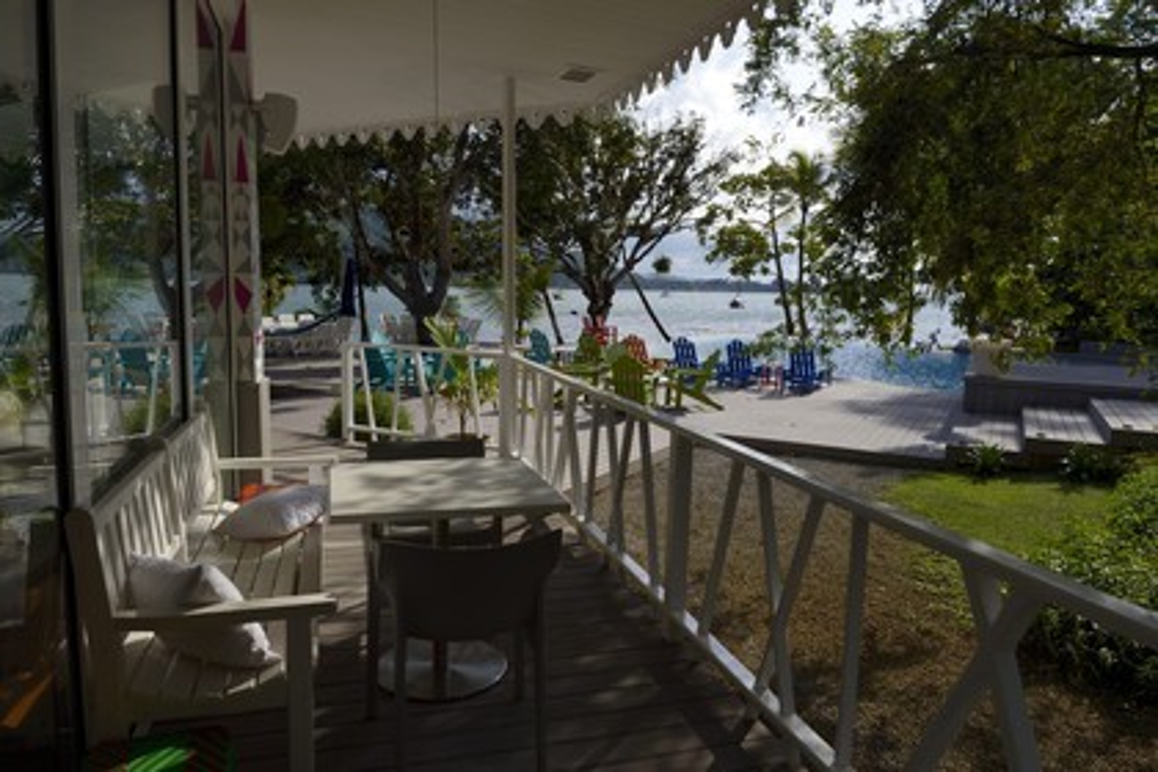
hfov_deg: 73.7
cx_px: 579
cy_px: 386
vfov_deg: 53.1
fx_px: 772
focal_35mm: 24
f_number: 16
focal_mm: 24
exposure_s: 1/250
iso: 200
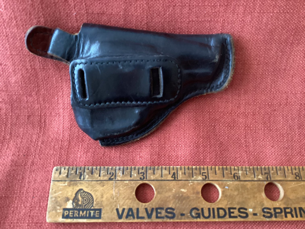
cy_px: 114
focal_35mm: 31
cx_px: 152
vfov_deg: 45.4
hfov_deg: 58.3
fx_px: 273
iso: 640
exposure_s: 1/30
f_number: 2.4
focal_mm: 3.3
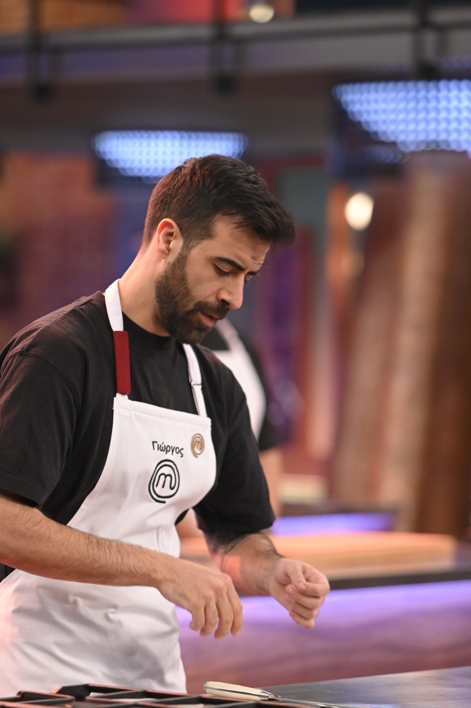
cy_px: 428
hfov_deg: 7.3
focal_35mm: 188
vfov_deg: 10.9
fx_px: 3695
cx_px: 181
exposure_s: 1/200
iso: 3200
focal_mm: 150
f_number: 3.2
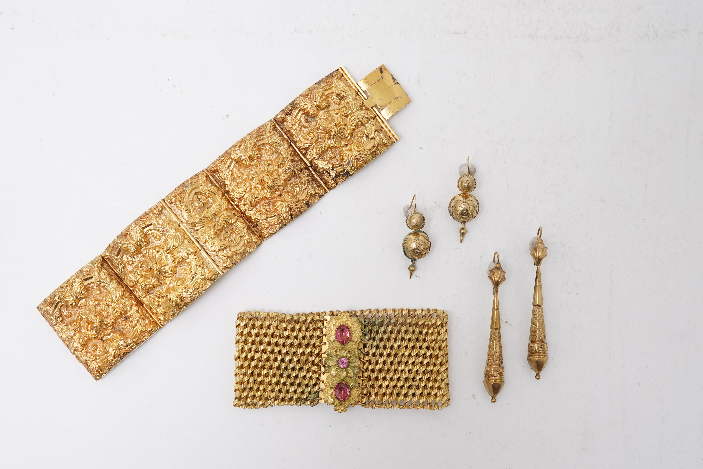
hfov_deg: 43.6
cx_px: 352
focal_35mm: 45
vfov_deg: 29.9
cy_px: 234
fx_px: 879
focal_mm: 30
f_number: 18
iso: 500
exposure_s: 1/125
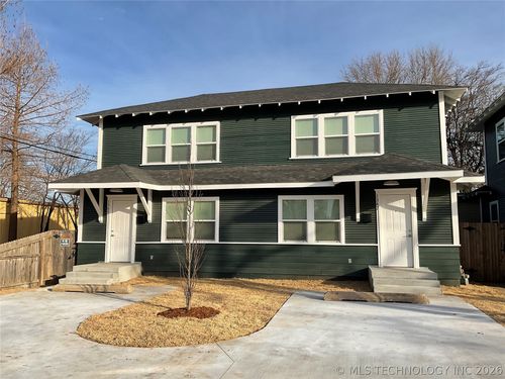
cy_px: 190
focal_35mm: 29
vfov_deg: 48.2
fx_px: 423
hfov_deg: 61.7
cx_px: 252
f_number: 1.8
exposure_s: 1/2058
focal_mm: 3
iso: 16
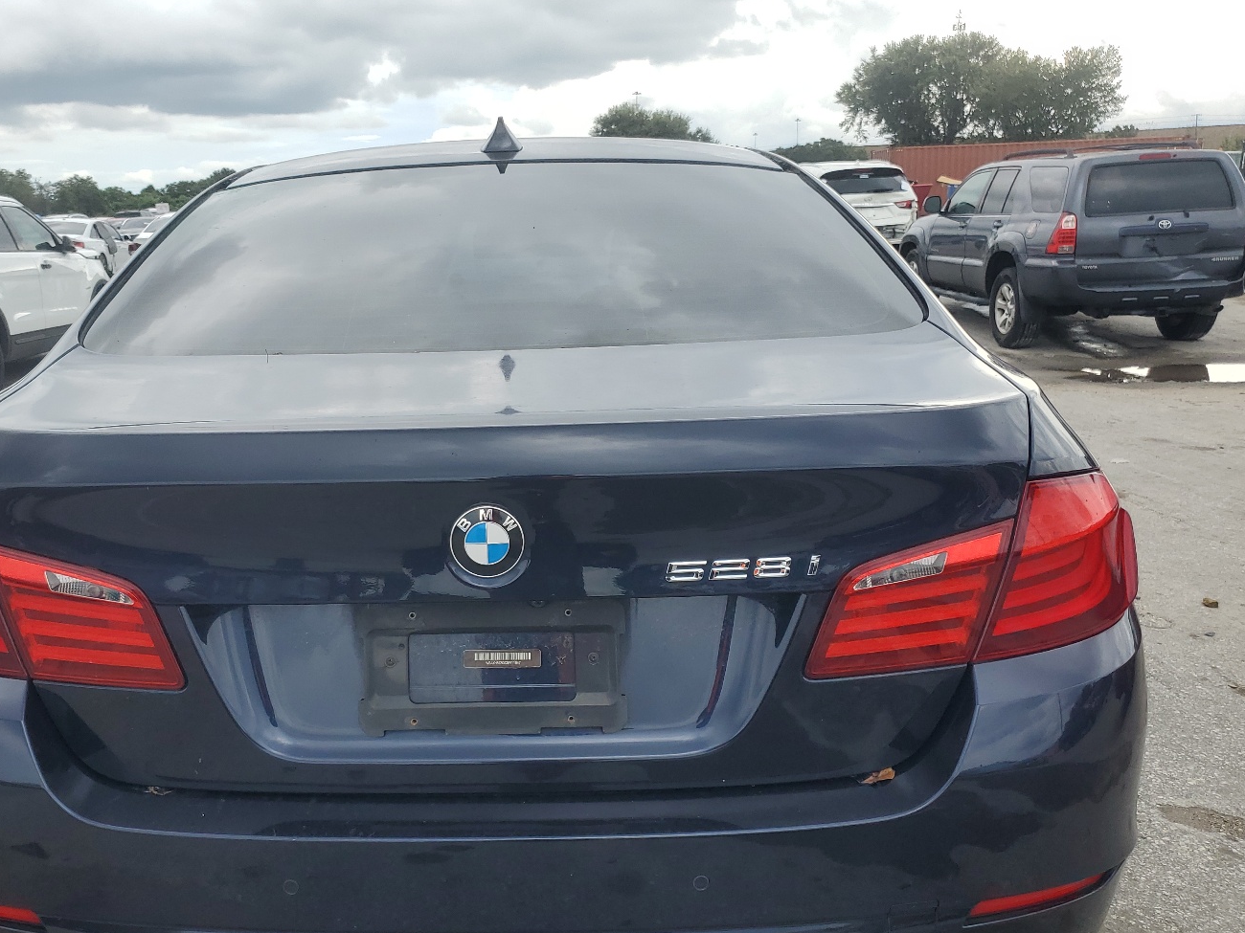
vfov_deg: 43.9
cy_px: 565
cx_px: 496
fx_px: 1151
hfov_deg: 56.4
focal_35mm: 32
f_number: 1.5
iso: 50
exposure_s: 1/1429
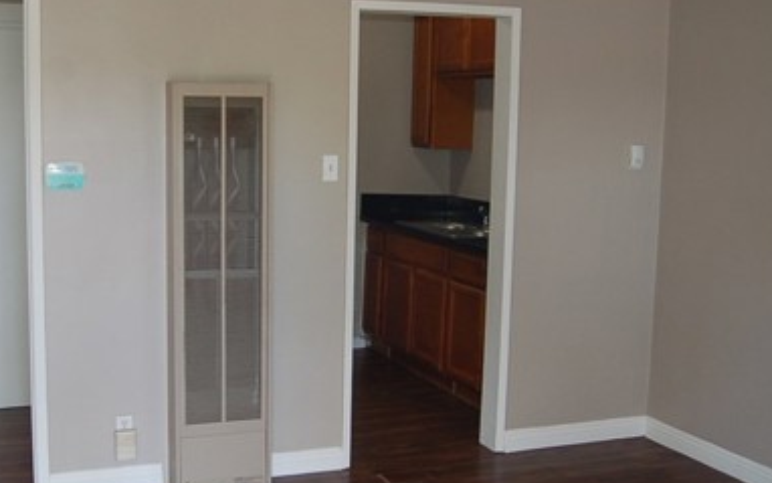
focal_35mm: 46
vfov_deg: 28.0
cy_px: 227
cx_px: 309
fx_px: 968
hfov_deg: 43.3
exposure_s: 1/60
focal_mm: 18
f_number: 3.5
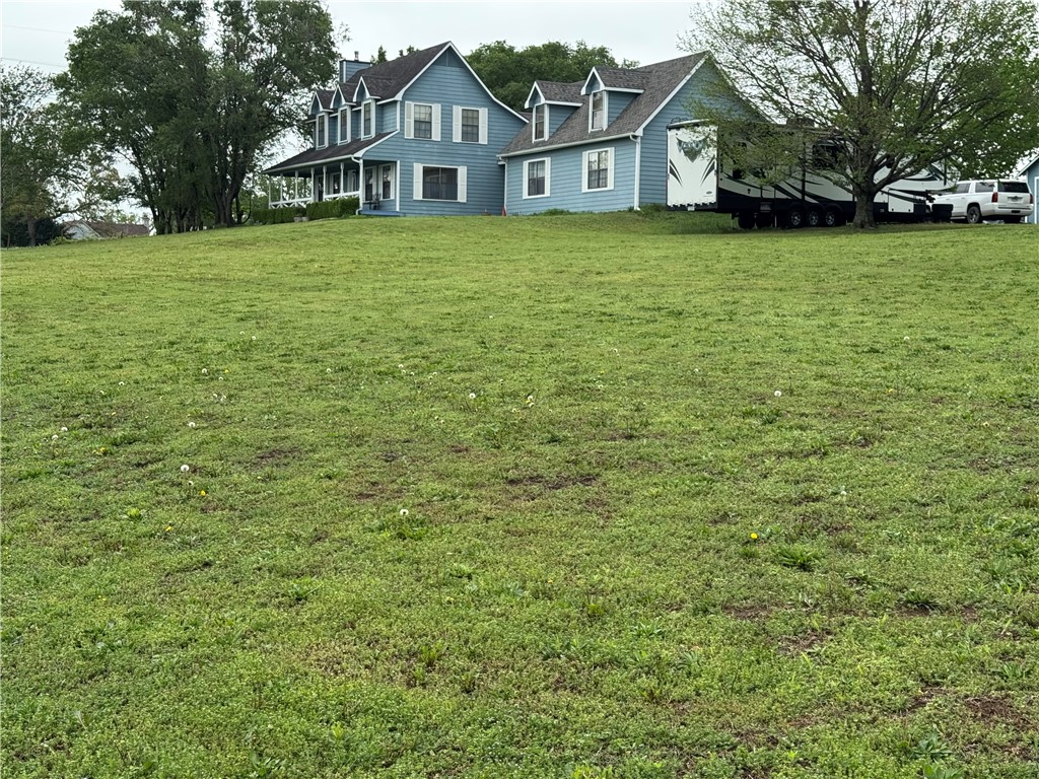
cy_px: 390
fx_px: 1441
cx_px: 520
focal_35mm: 48
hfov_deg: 39.7
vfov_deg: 30.3
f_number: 1.78
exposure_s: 1/980
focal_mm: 6.76
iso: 64
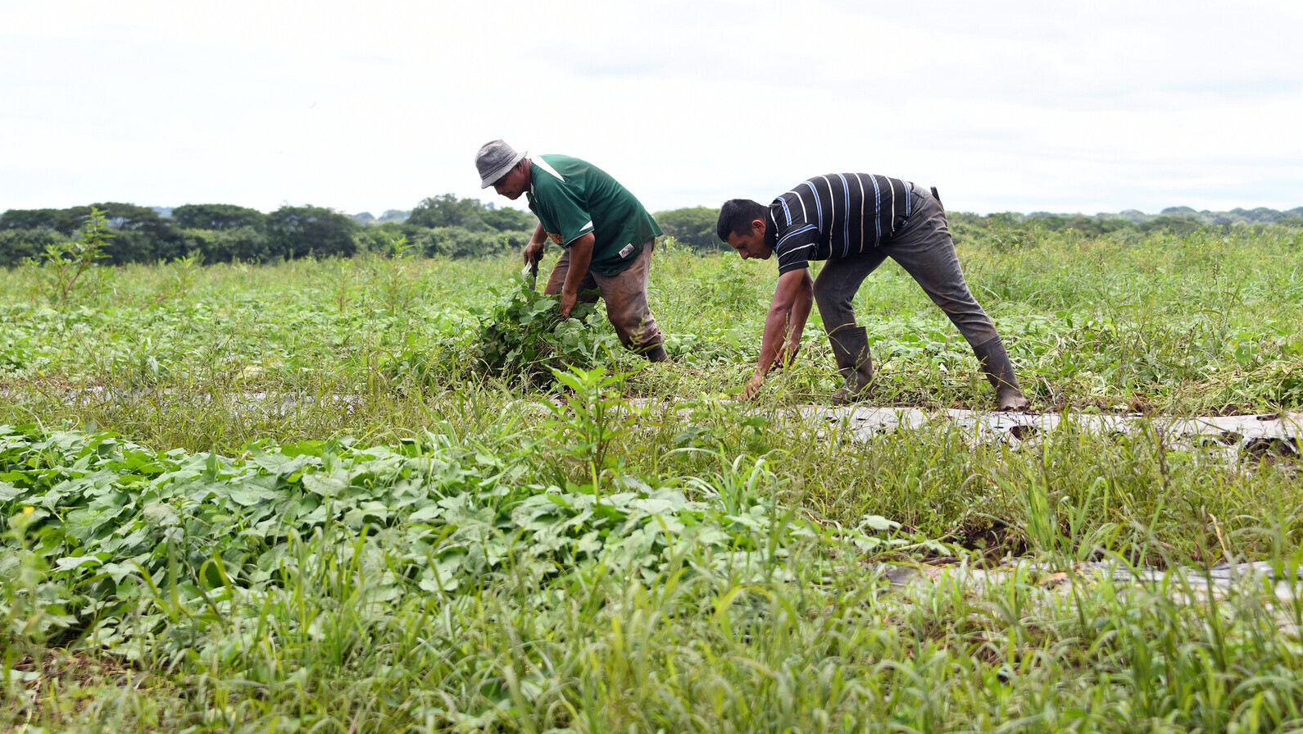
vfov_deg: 20.4
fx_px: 2039
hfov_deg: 35.4
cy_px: 343
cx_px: 648
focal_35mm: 59
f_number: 4.5
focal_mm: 56
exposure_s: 1/1250
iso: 400
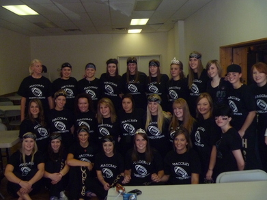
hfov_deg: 52.6
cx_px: 134
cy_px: 100
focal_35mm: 35
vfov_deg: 40.7
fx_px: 270
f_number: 3.5
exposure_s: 1/125
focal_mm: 6.3
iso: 400
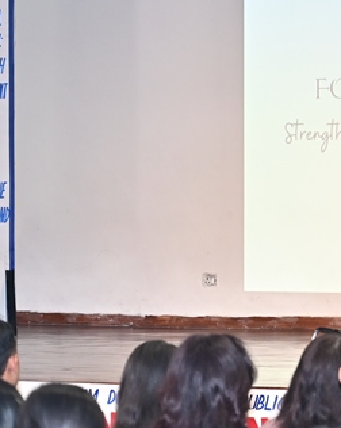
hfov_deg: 7.1
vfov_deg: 9.1
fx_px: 2692
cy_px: 215
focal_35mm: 213
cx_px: 505
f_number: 4
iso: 800
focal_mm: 70
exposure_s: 1/100
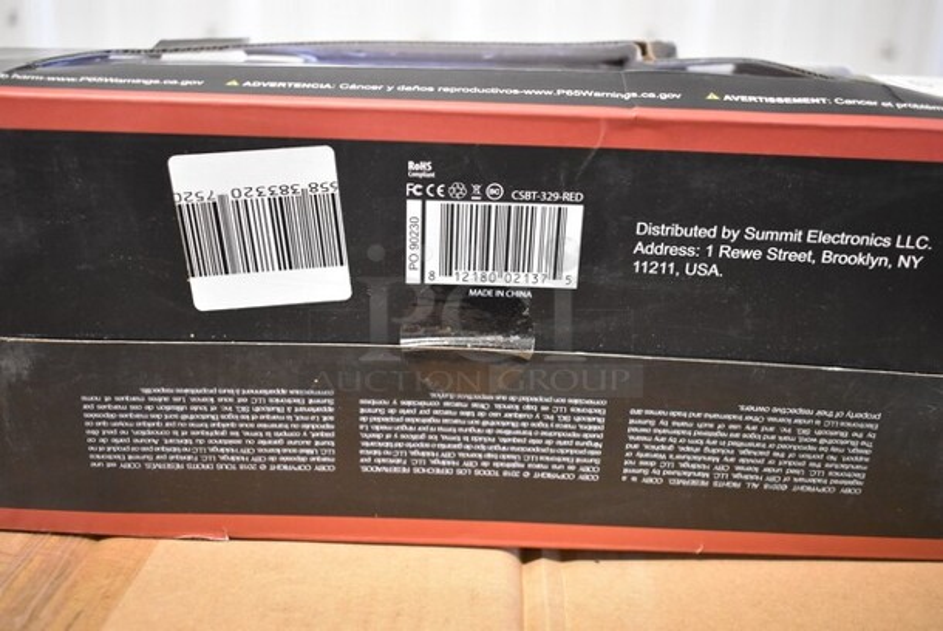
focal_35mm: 36
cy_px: 316
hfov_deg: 53.1
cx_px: 472
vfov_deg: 37.0
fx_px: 944
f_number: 3.8
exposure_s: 1/125
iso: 4000
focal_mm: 24
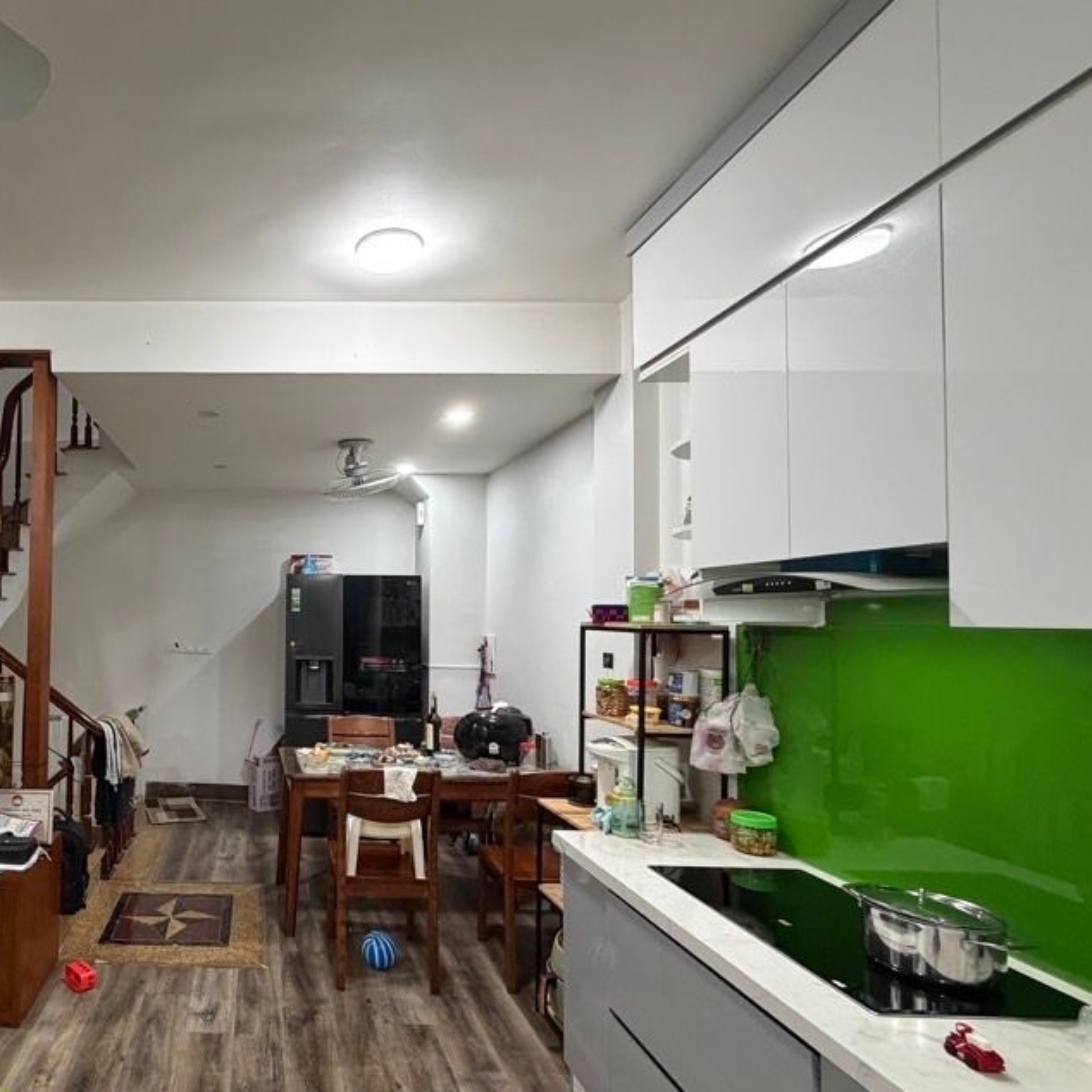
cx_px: 241
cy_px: 593
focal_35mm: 20
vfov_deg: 74.7
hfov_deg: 68.7
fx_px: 714
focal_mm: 2.22
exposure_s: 1/60
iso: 500
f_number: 2.2
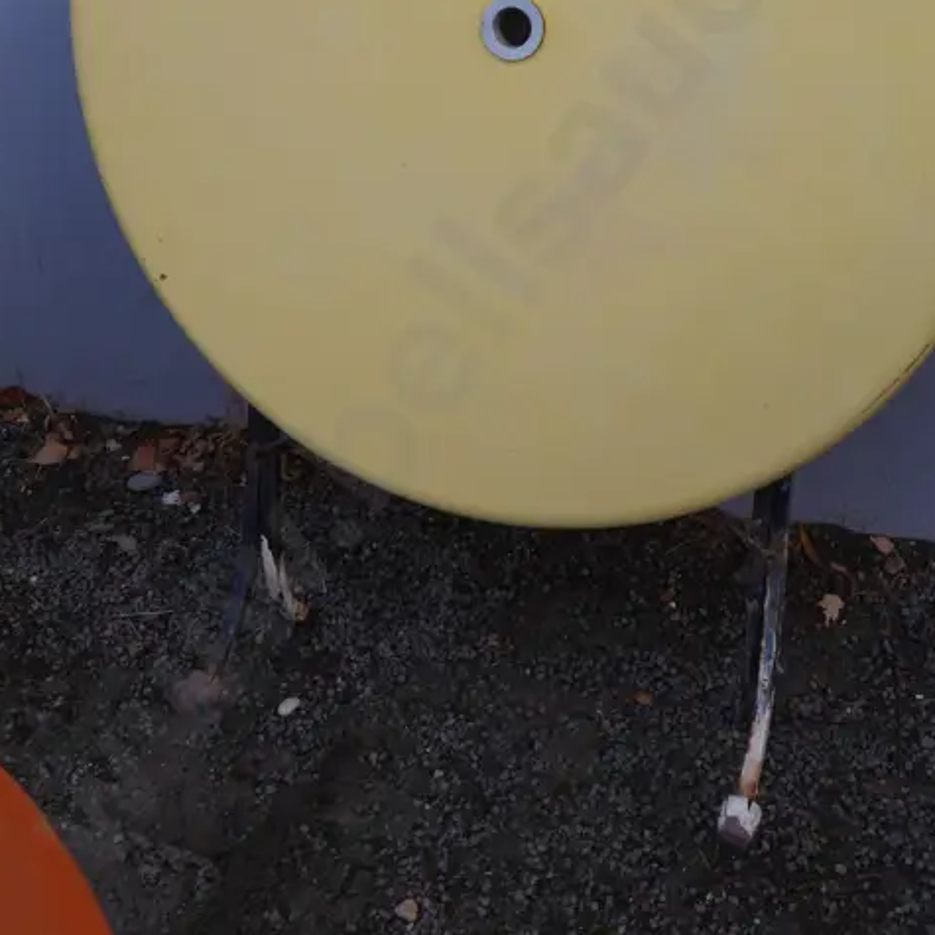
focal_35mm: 61
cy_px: 53
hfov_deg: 27.9
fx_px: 1864
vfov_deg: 27.0
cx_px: 666
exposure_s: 1/250
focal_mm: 16
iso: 200
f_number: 5.6
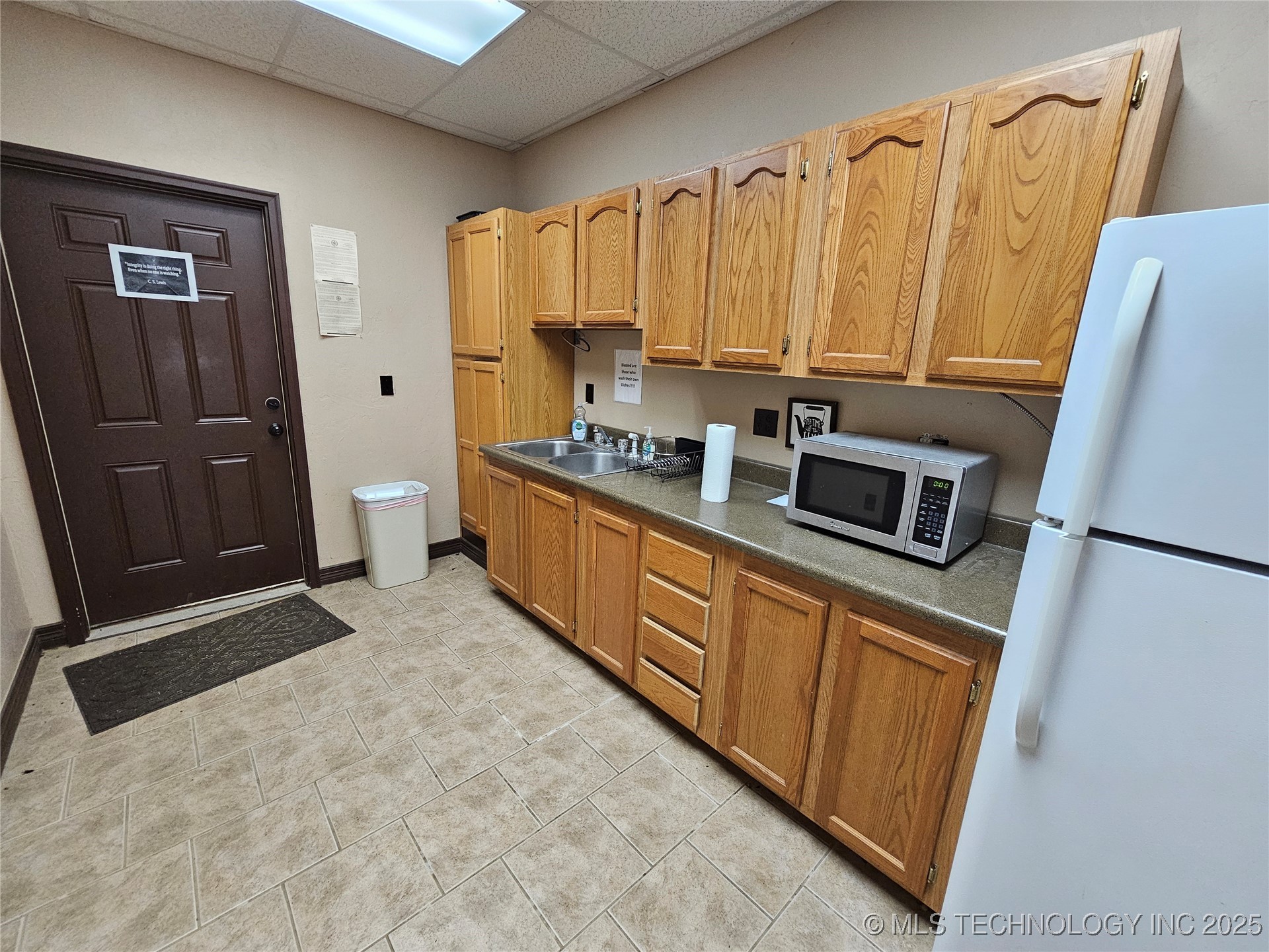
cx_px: 634
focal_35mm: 13
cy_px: 476
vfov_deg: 89.9
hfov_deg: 106.2
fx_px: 477
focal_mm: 2.2
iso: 400
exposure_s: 1/60
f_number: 2.2
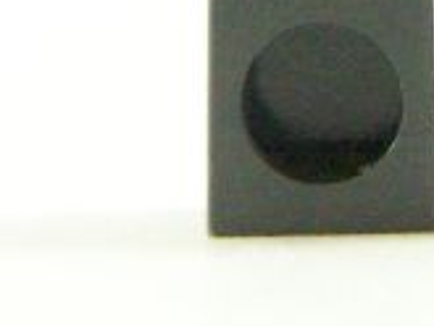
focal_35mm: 726
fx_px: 9109
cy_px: -476
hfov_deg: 2.7
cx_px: 505
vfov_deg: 2.0
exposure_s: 1/60
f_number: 4
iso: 400
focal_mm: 19.4
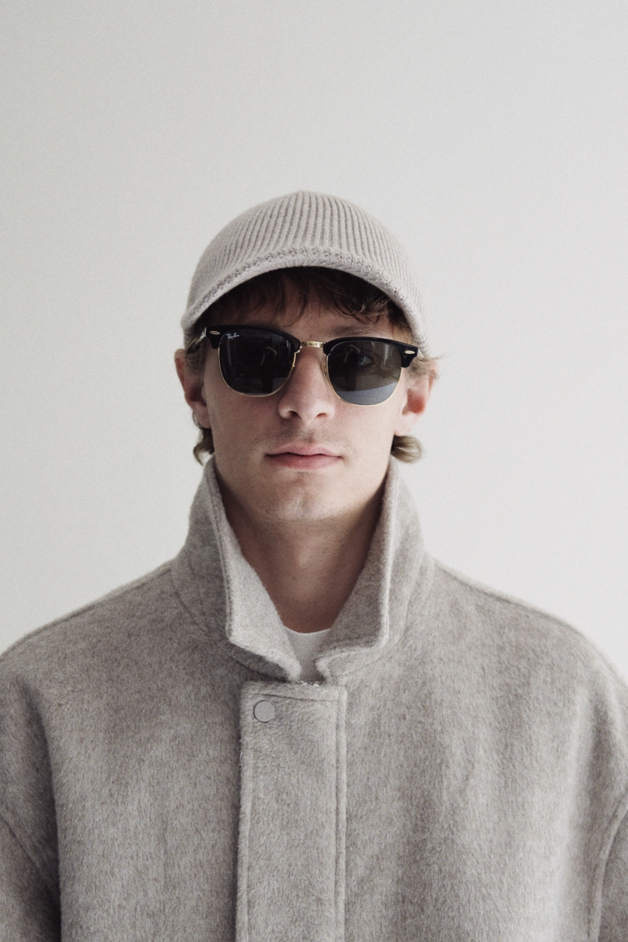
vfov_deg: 37.5
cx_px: 314
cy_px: 471
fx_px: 1387
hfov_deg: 25.5
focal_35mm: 53
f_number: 2
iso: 200
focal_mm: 35
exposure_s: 1/38
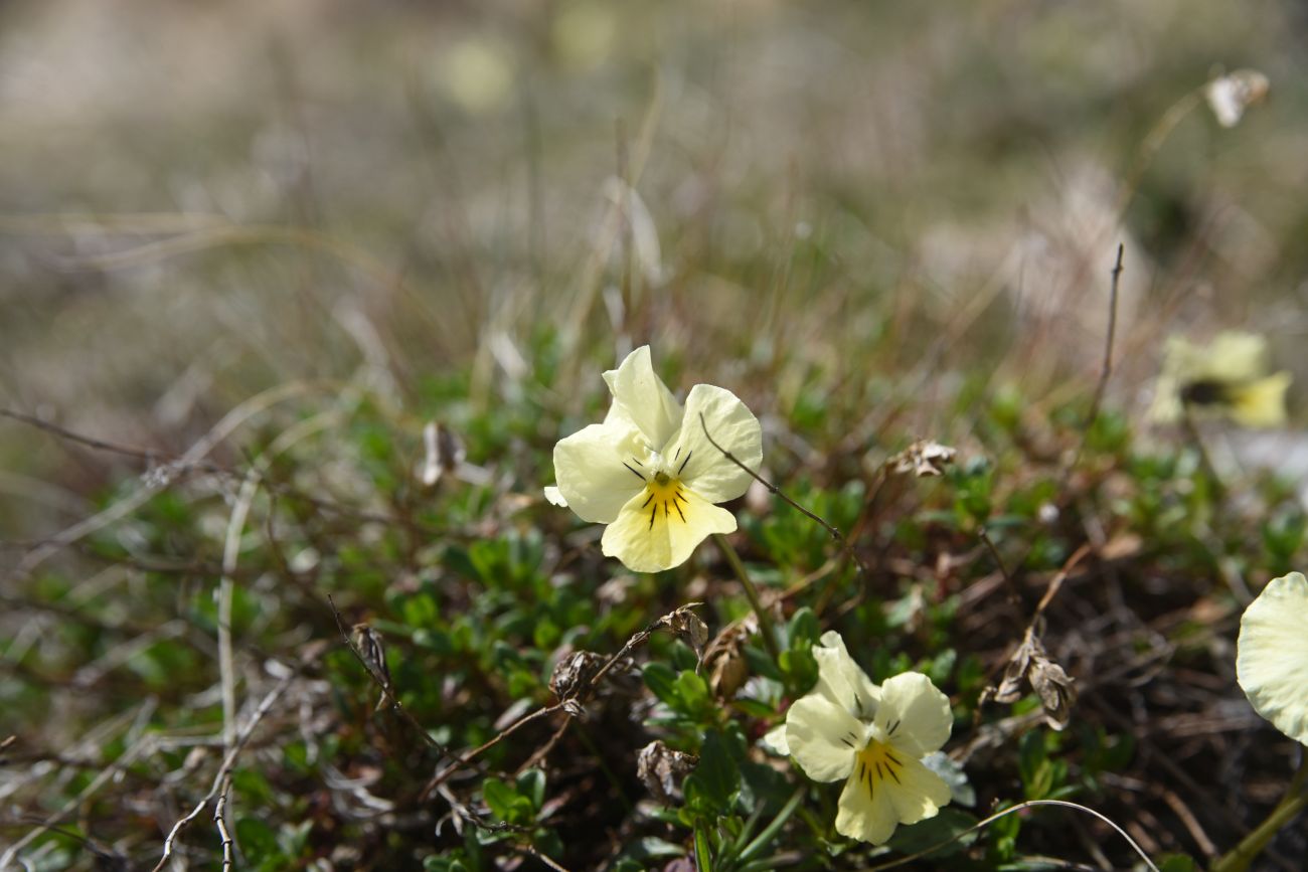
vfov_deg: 18.9
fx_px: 2616
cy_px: 436
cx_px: 654
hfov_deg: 28.1
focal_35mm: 72
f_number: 8
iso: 125
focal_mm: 72
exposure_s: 1/500
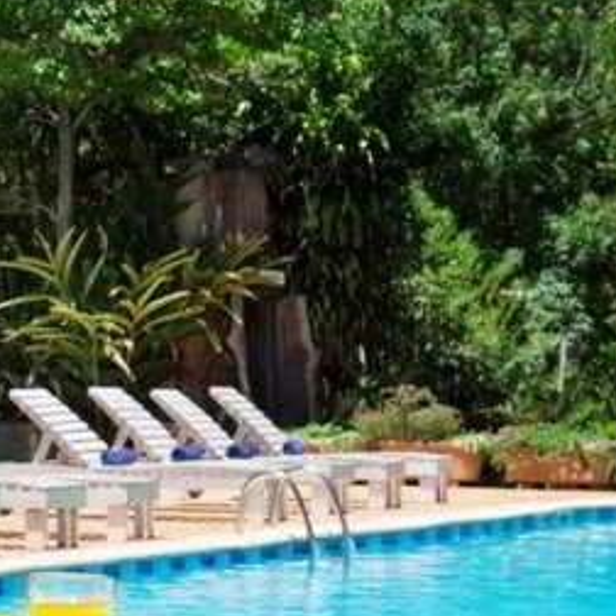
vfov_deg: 11.6
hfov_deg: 11.4
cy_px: 428
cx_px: -49
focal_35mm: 151
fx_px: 3040
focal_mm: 56
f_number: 11
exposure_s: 1/125
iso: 100
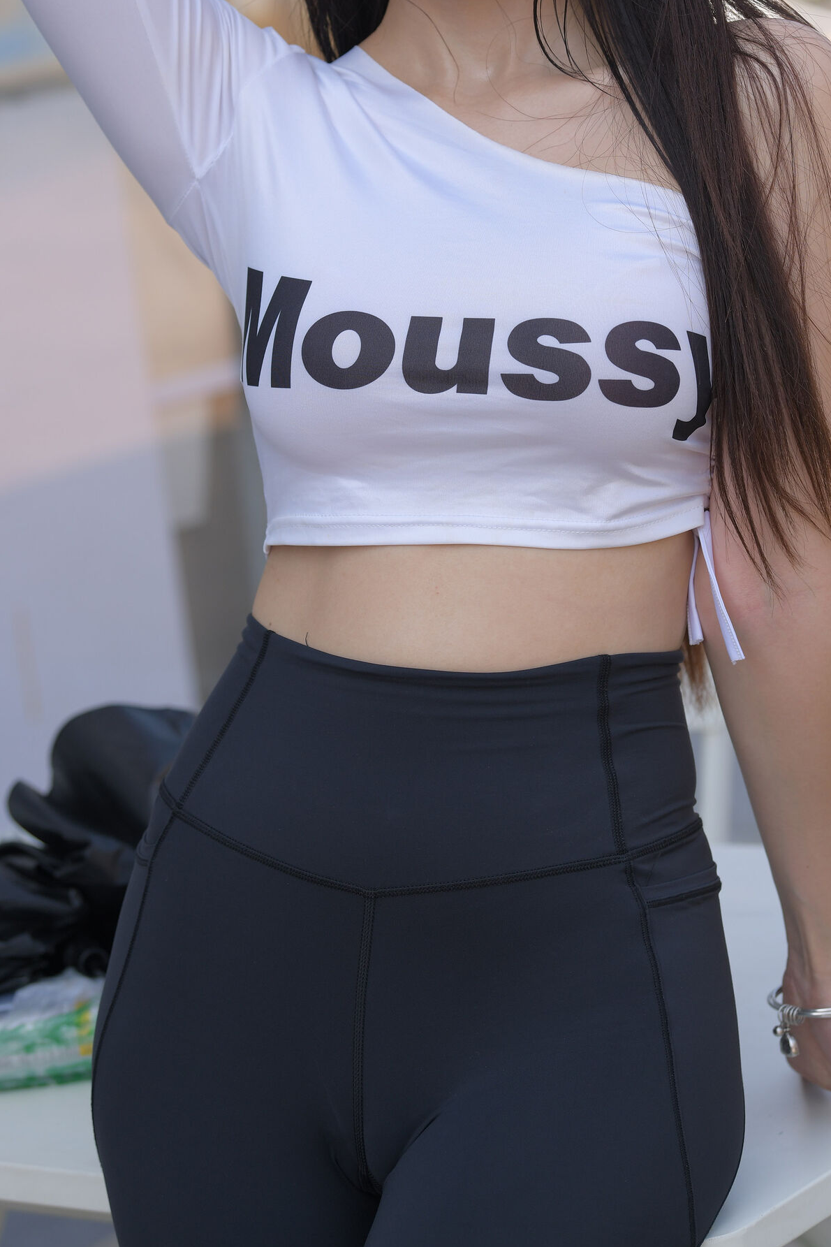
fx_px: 4085
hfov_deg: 11.6
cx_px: 449
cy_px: 315
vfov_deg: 17.3
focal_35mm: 118
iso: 160
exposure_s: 1/800
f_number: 4
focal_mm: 78
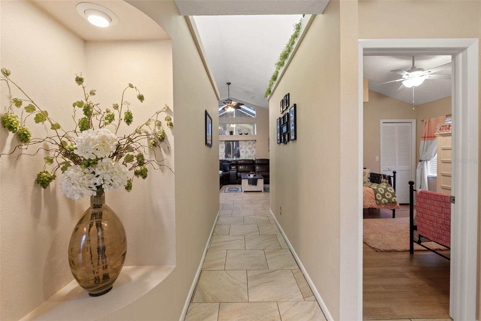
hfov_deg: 100.4
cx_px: 240
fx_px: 200
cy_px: 160
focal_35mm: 15
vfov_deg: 77.3
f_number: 7.1
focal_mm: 10
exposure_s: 1/3
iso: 400
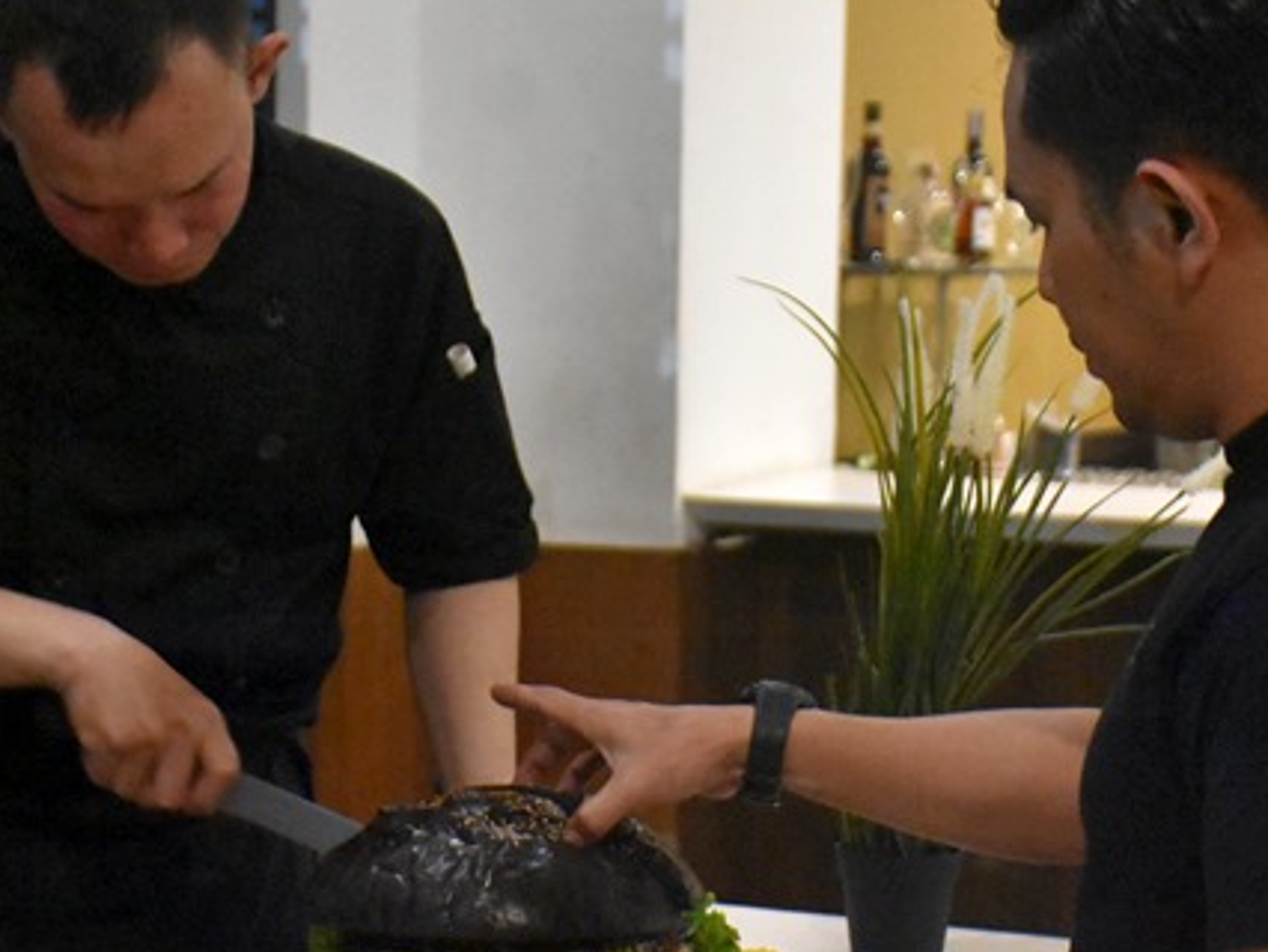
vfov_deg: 14.4
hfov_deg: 19.0
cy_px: 567
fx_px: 3775
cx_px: 750
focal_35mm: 103
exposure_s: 1/50
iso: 12800
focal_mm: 38
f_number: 4.2
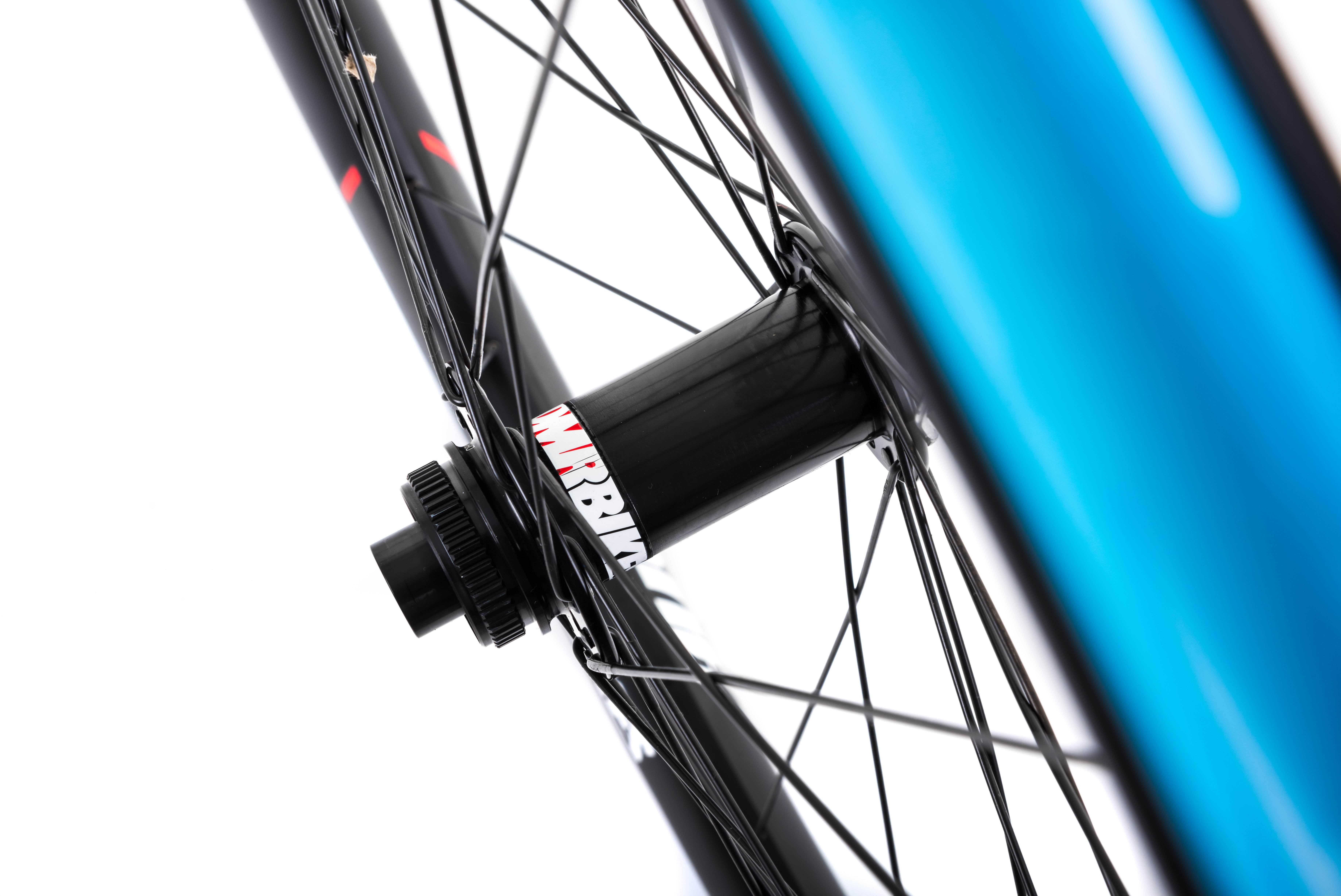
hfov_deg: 28.8
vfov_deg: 19.5
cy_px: 448
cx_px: 670
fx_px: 2609
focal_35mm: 70
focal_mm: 70
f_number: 14
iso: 100
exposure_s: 1/200
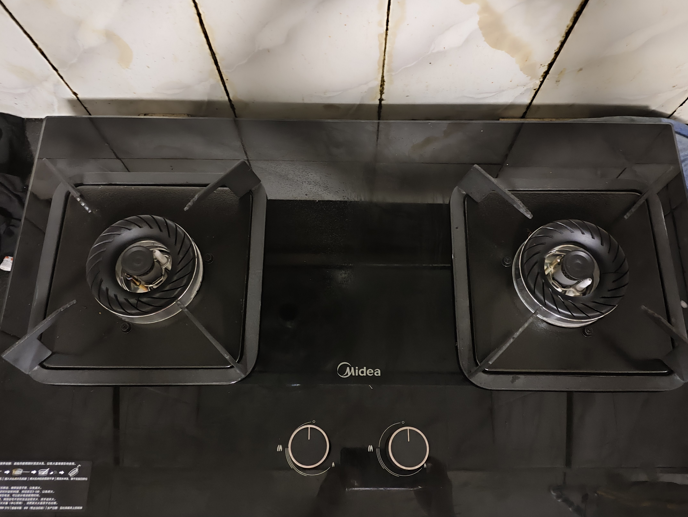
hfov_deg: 65.3
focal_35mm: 27
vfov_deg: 51.4
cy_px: 262
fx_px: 537
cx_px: 360
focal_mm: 4.71
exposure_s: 1/10
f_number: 1.79
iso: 6256
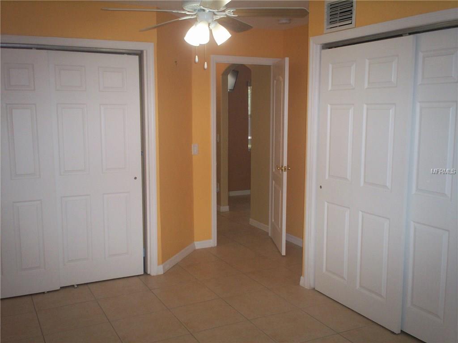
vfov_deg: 39.7
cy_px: 172
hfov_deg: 51.4
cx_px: 229
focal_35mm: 36
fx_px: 476
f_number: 4.5
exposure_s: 1/60
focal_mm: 6
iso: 140
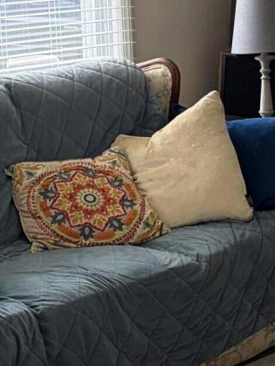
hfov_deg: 11.8
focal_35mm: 124
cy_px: 177
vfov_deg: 15.9
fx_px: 1311
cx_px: 311
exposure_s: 1/60
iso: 250
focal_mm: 5.96
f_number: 1.6
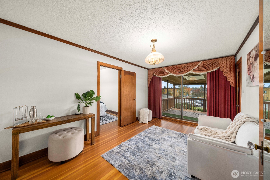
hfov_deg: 112.6
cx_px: 135
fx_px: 90
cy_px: 90
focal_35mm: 12
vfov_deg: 90.0
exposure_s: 1/10
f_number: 8
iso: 2000
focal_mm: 12
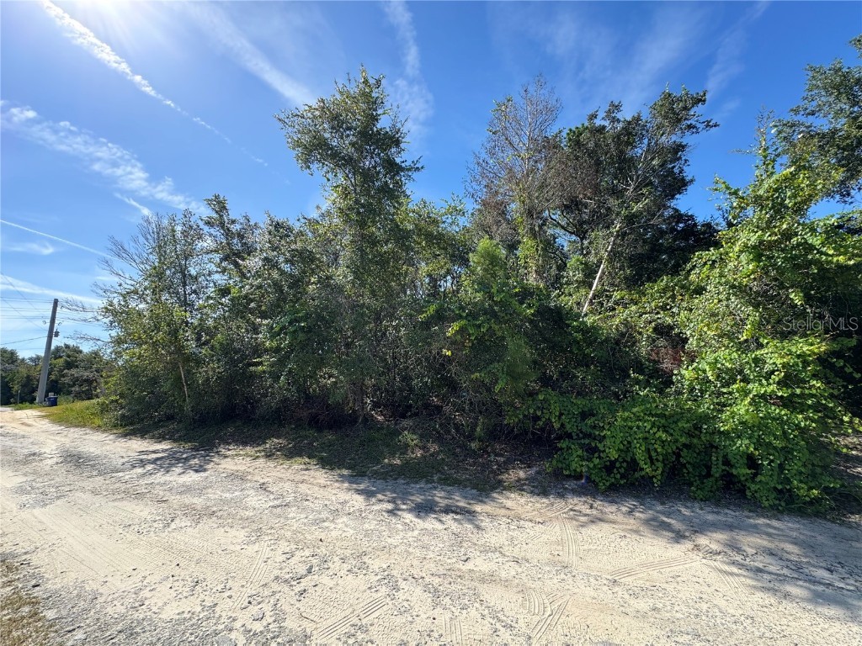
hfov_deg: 102.1
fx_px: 349
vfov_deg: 85.7
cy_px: 323
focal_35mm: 14
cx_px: 431
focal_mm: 2.22
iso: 40
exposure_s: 1/453
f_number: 2.2
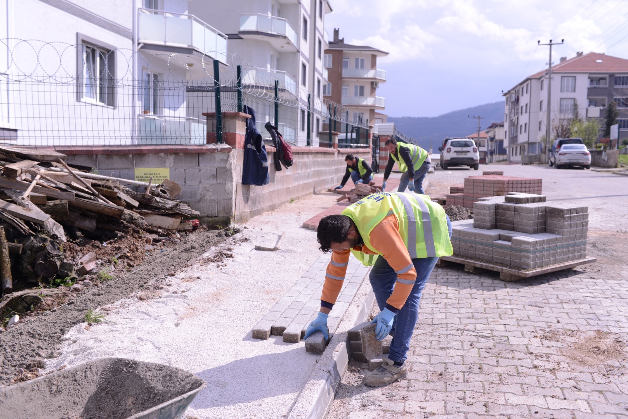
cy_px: 210
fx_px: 663
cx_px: 314
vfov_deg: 35.1
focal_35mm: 38
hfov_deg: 50.7
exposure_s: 1/640
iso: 100
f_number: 4
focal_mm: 38
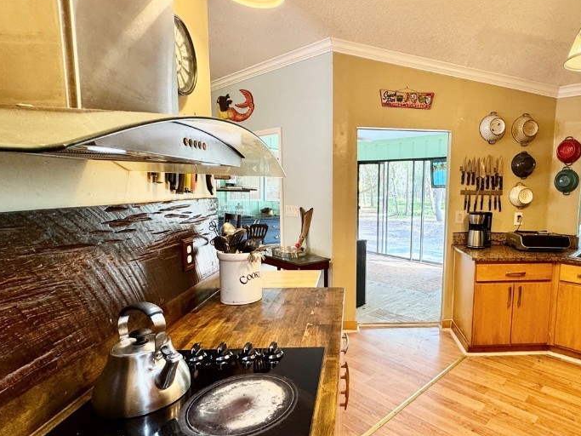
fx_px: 352
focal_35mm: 21
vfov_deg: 63.4
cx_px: 390
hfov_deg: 76.4
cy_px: 232
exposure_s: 1/60
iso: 250
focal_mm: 2.22
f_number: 2.2
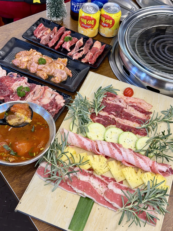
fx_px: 320
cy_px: 116
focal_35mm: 48
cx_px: 86
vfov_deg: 39.7
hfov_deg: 30.3
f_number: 1.78
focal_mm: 6.76
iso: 200
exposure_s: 1/50
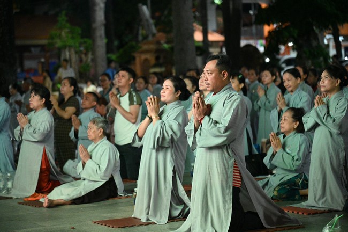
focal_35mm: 120
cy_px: 116
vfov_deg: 11.4
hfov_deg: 17.1
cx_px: 174
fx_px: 1159
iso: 16000
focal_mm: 120
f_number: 4
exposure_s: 1/250
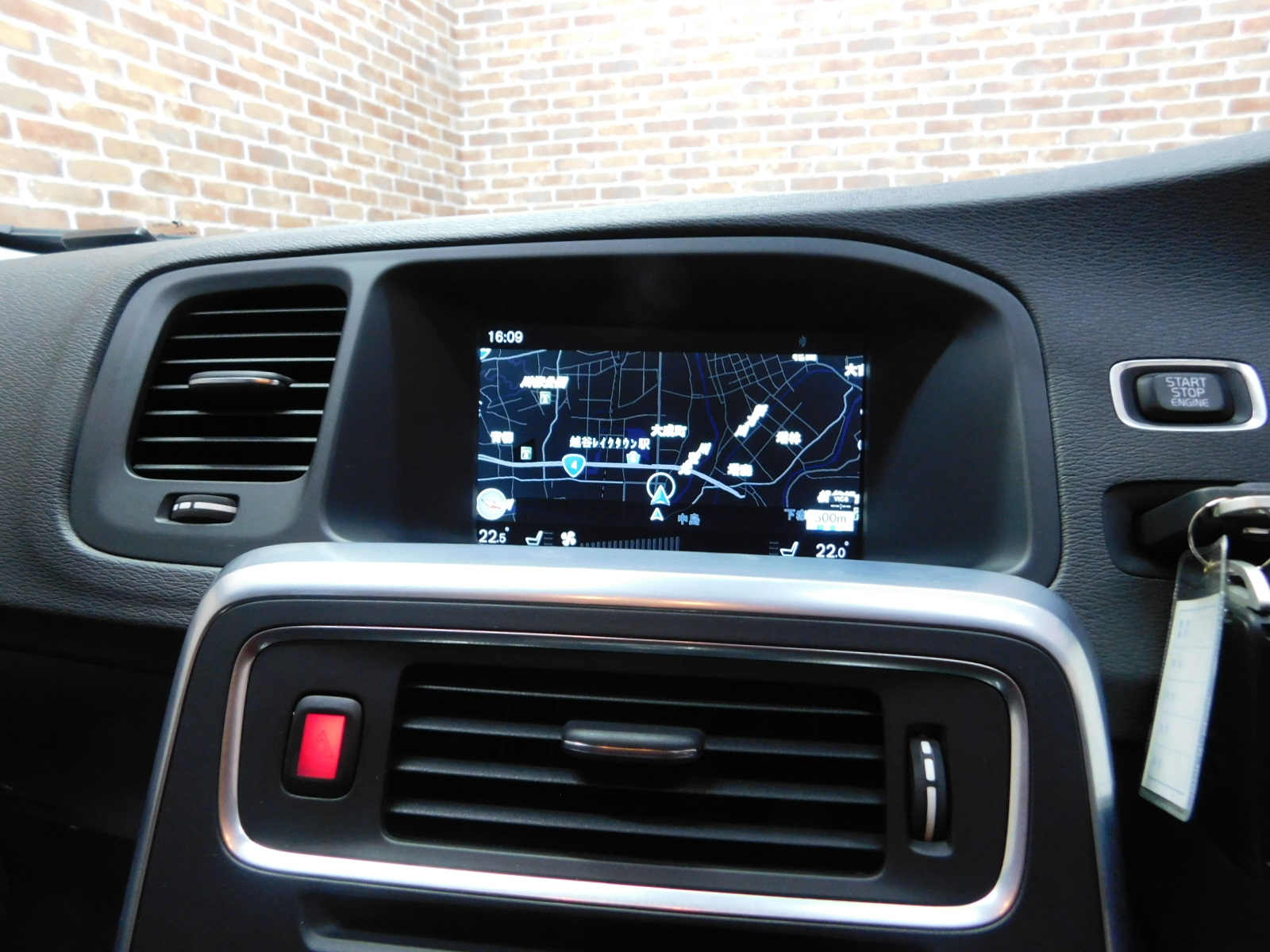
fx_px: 844
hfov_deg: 73.9
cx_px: 635
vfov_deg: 58.9
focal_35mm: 23
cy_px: 476
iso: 400
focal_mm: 4
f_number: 3
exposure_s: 1/15
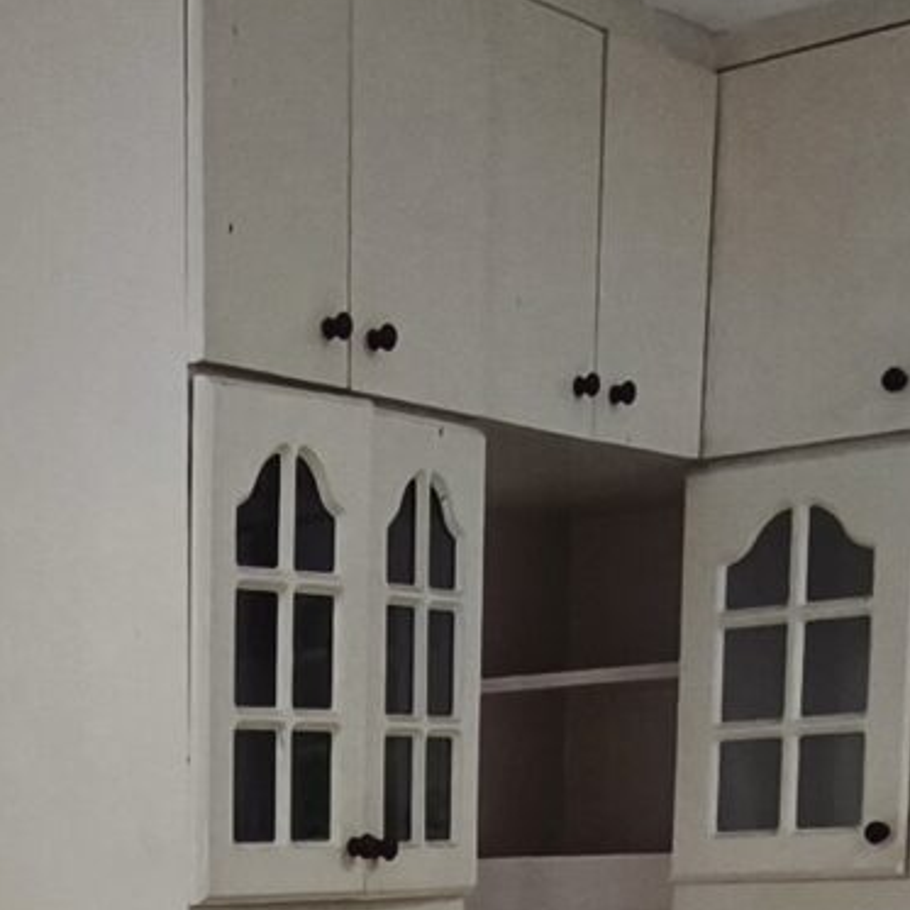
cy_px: 1522
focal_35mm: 91
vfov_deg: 16.6
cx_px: -161
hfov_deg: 18.2
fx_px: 2707
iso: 80
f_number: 2.2
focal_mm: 1.91
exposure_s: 1/60
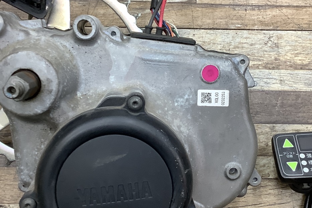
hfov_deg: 35.0
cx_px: 179
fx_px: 494
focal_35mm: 57
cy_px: 102
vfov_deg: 23.8
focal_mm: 3.3
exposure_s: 1/50
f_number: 2.4
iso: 125
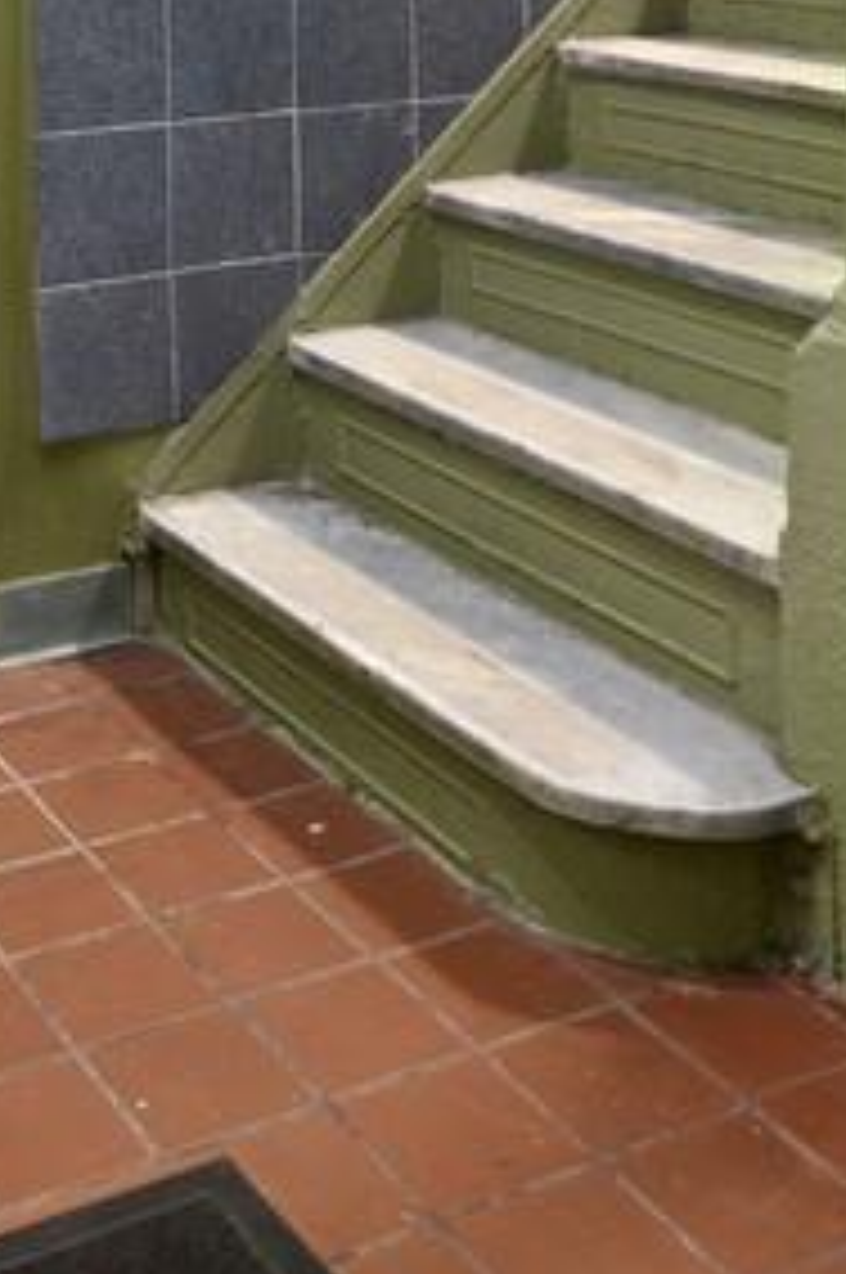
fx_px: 1873
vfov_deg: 32.8
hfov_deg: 24.4
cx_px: 27
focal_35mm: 53
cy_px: -135
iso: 200
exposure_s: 4
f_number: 11
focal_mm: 10
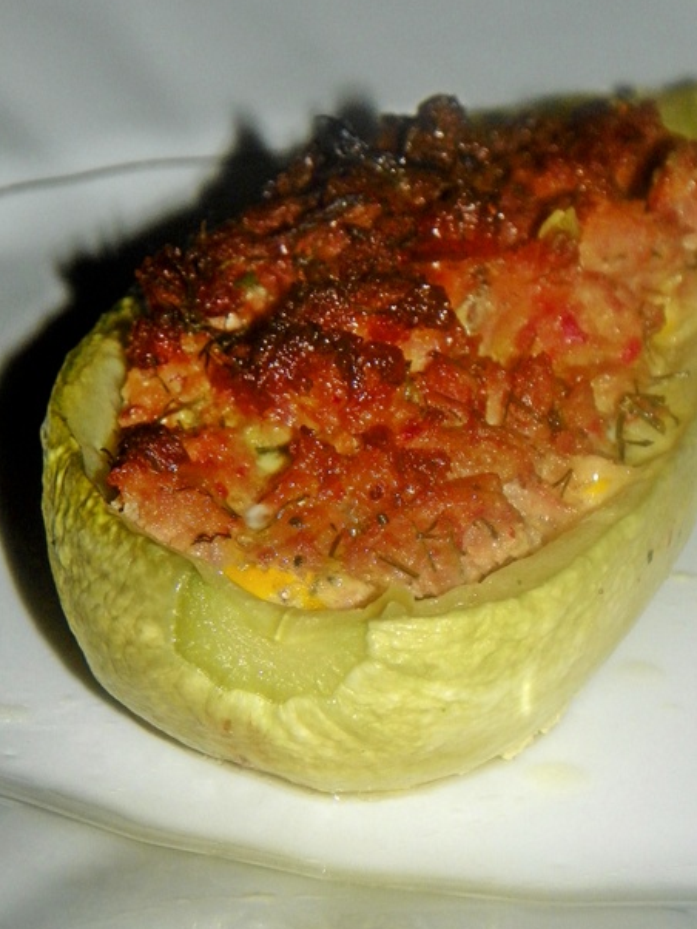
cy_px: 515
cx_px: 368
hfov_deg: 8.6
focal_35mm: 172
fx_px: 4614
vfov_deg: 11.5
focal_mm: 26.4
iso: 200
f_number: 4.5
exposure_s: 1/250
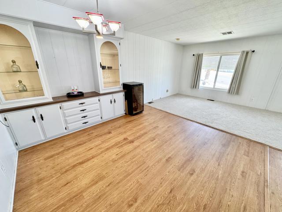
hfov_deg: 102.1
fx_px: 114
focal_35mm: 14
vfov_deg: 85.7
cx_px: 141
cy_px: 106
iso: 200
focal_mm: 2.22
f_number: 2.2
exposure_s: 1/120
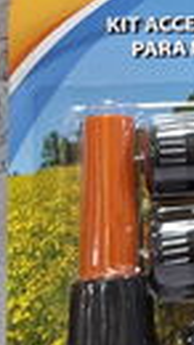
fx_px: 943
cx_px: 484
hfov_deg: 10.1
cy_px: 60
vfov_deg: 20.5
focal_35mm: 103
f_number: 1.8
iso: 320
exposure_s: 1/33
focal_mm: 5.54
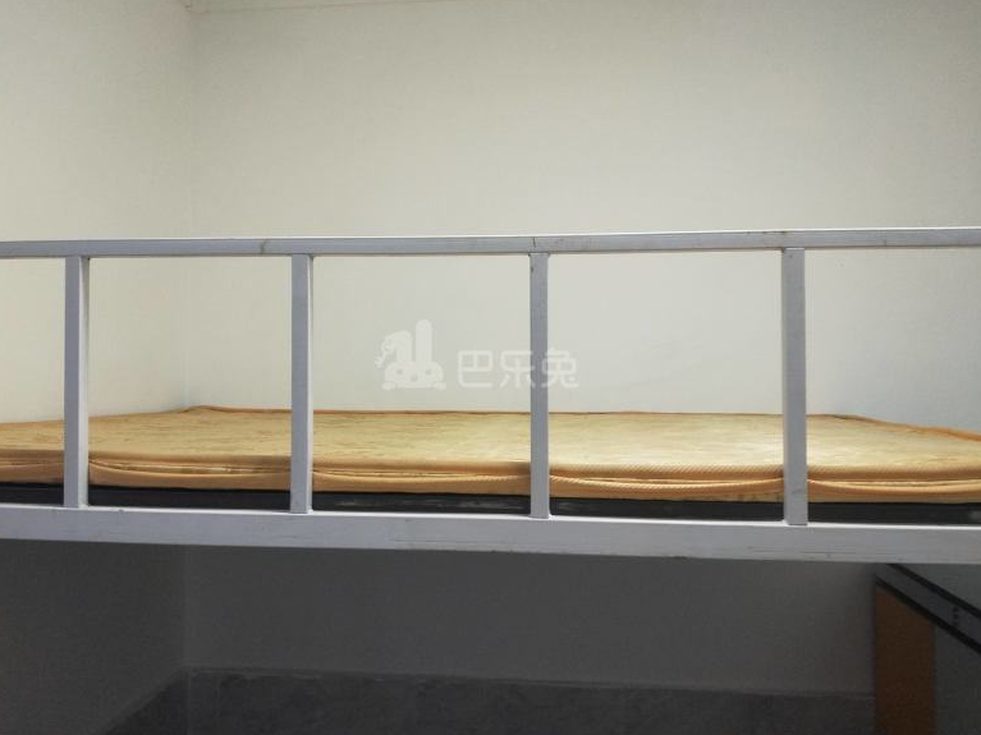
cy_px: 355
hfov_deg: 71.6
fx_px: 680
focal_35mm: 24
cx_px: 477
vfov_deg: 56.8
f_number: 1.7
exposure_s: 1/33
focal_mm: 3.99
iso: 238
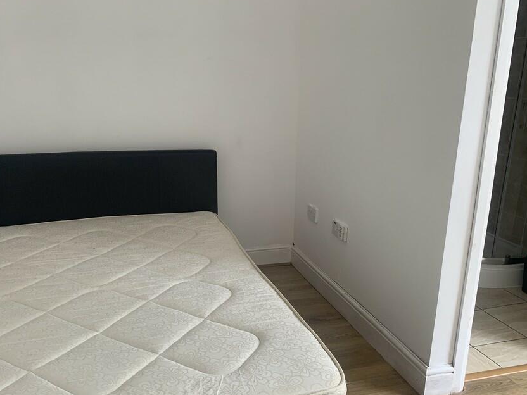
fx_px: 487
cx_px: 249
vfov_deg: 44.0
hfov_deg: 56.8
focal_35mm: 32
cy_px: 228
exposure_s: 1/109
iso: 100
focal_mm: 4.25
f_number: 1.8
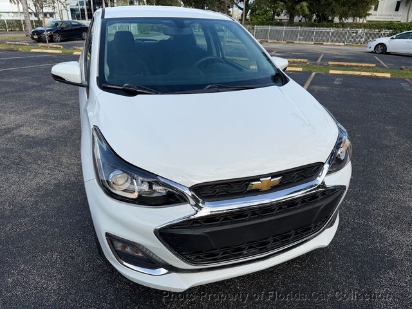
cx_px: 206
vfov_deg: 56.8
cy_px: 154
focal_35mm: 24
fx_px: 286
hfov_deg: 71.6
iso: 80
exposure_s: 1/3279
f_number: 1.78
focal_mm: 6.76
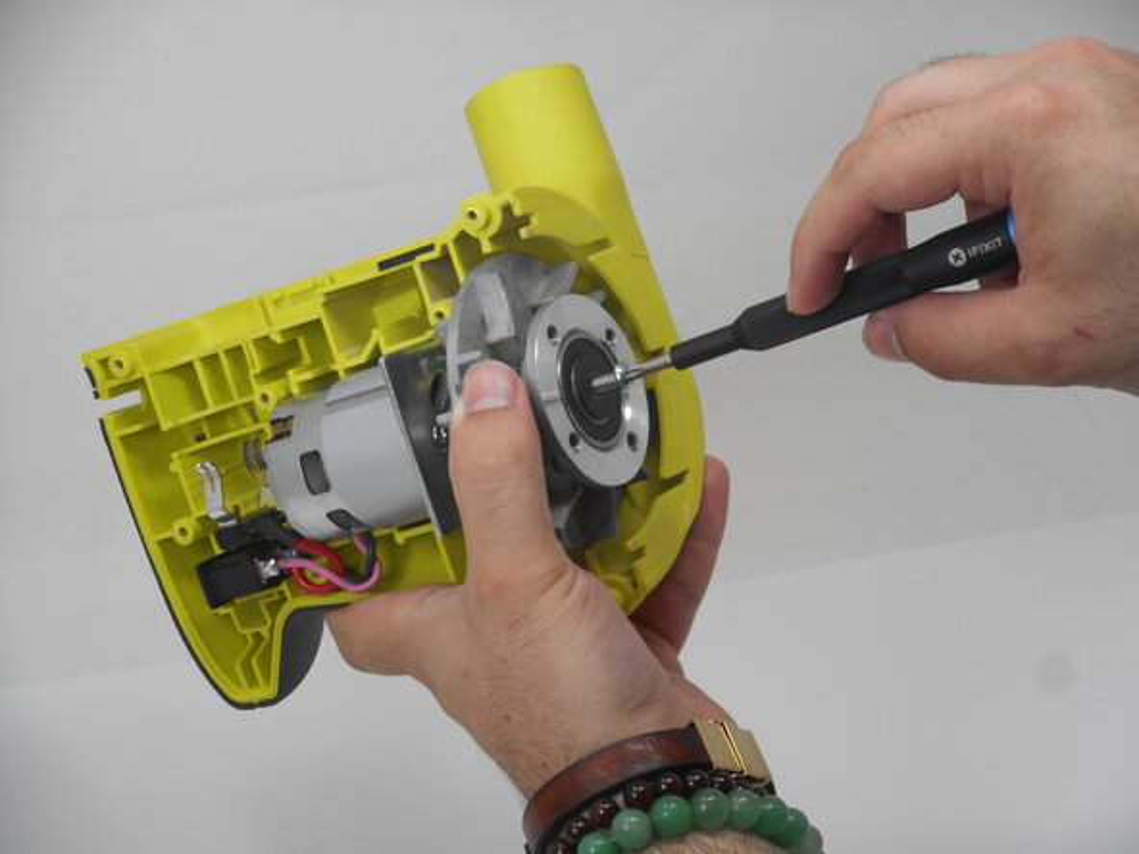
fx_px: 3356
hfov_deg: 19.3
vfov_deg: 14.5
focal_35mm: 102
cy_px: 427
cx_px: 570
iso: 160
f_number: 5.8
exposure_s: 1/60
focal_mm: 18.2
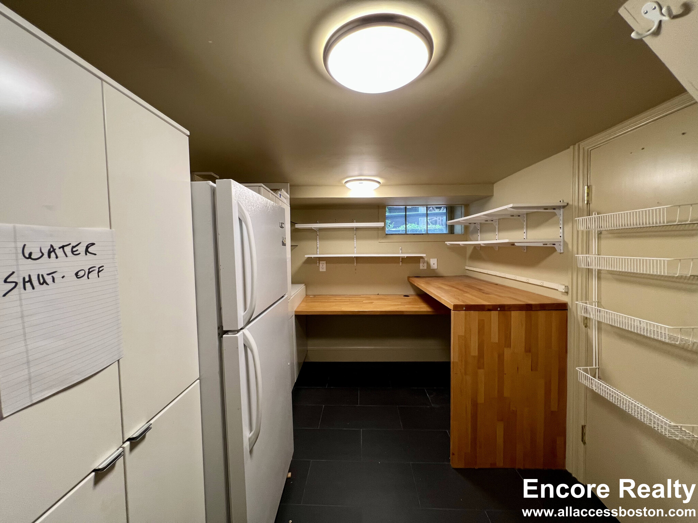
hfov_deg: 106.2
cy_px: 262
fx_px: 262
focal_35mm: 13
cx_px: 349
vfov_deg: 89.9
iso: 125
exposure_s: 1/62
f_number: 1.8
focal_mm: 1.6
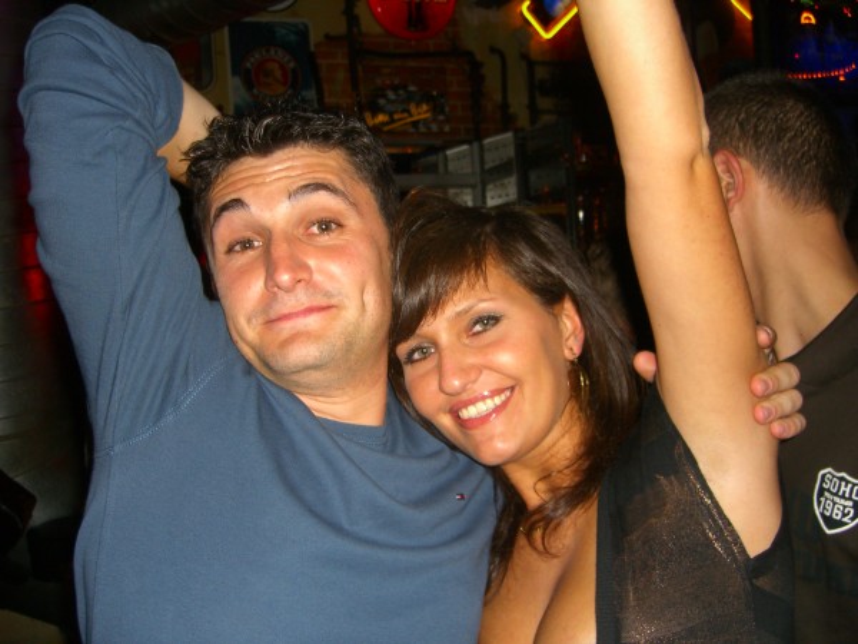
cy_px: 322
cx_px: 429
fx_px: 942
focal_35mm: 38
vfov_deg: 37.7
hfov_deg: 49.0
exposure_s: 1/60
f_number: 2.8
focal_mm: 7.9
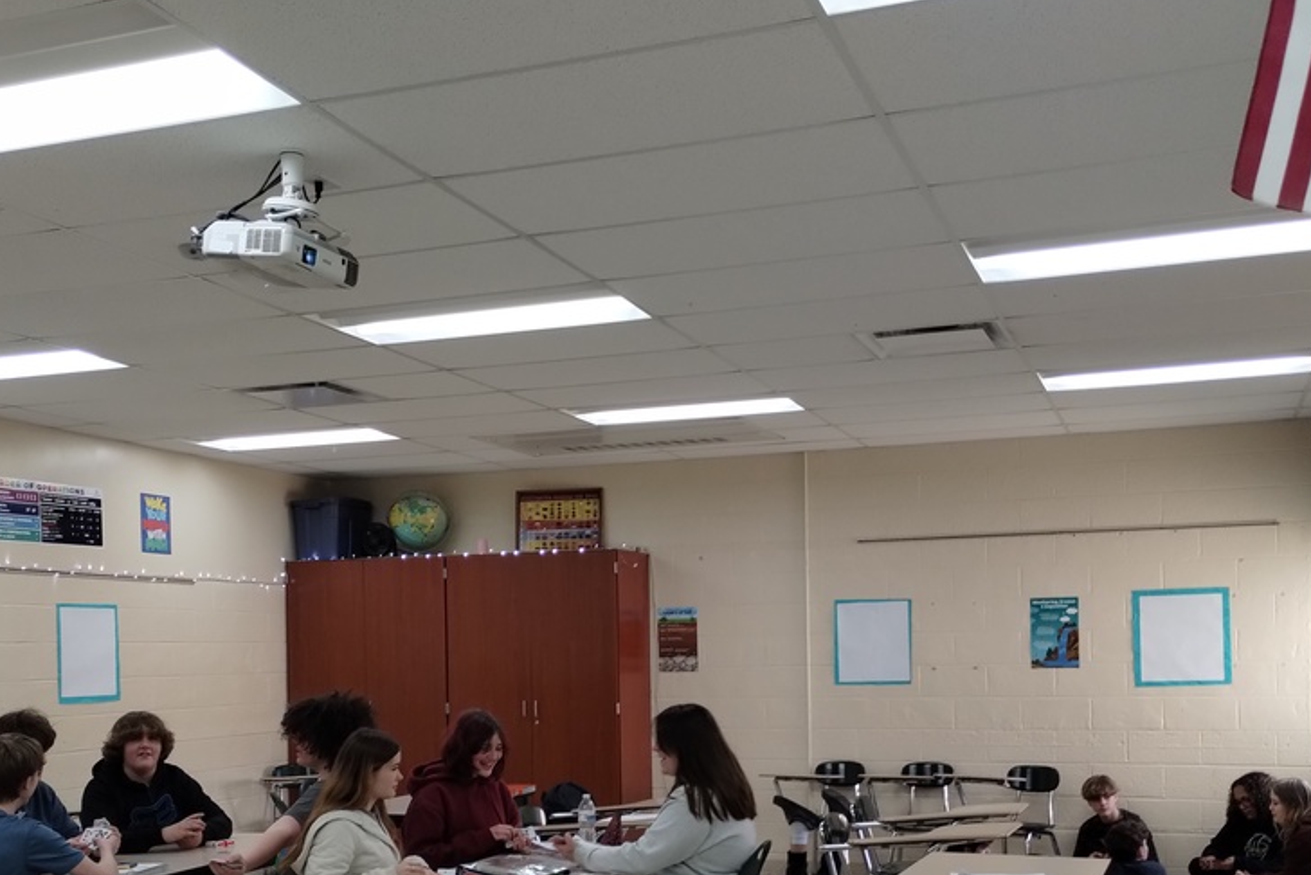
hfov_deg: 47.4
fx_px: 1494
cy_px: 674
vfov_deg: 32.0
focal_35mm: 41
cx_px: 641
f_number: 1.8
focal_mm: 4.27
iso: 359
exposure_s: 1/30
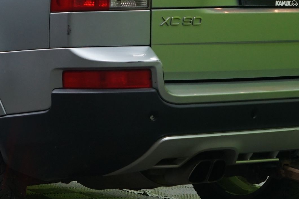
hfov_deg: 11.2
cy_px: 2
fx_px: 1511
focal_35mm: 182
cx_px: 18
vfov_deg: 7.5
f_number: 5.6
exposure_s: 1/25
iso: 800
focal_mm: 49
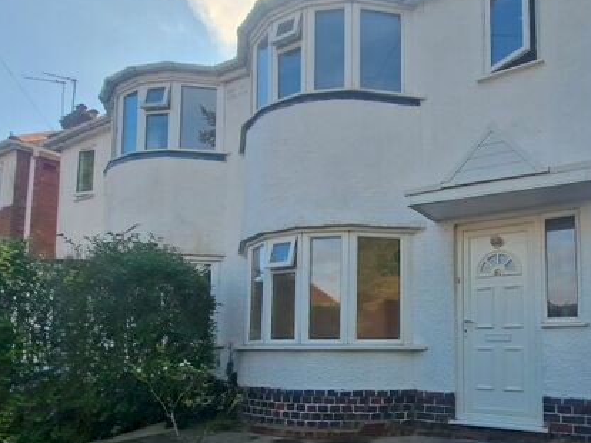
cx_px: 441
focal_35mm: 22
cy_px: 308
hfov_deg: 71.4
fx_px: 375
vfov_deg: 59.1
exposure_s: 1/1176
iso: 50
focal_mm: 2.2
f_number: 2.2
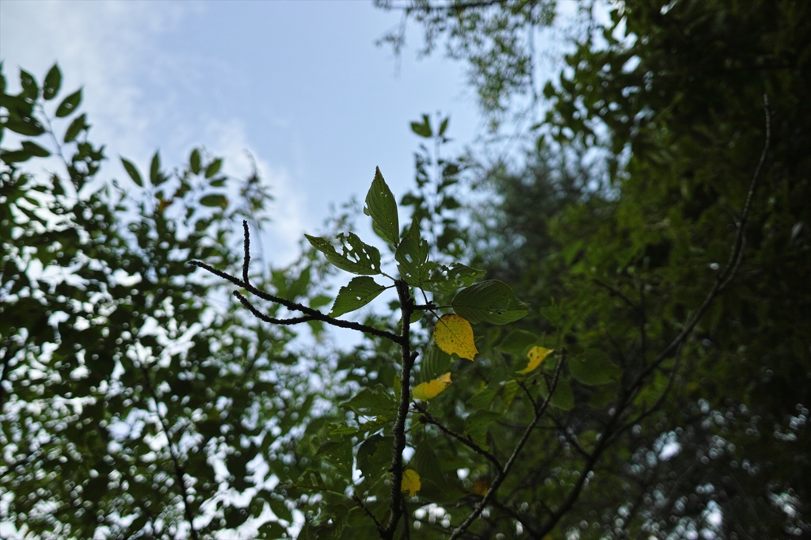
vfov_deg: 46.4
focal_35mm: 28
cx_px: 406
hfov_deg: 65.5
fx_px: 631
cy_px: 270
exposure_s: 1/640
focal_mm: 19
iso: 200
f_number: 2.8
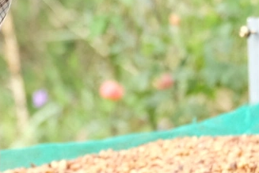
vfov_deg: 2.1
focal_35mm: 652
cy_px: -232
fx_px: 4690
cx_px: -306
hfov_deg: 3.1
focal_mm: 80
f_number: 5.6
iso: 400
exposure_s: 1/60
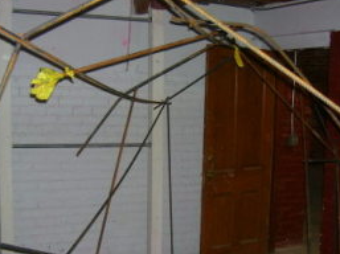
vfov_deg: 27.4
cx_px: 185
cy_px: 157
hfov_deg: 36.2
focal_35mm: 53
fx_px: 520
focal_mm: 5.7
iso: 121
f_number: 2.9
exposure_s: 1/60.1
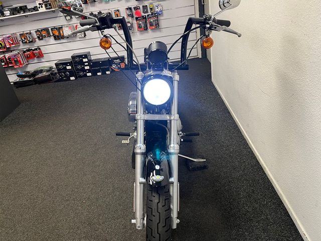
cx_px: 160
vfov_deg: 53.1
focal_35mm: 26
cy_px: 120
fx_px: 241
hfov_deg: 67.3
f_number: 1.6
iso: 100
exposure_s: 1/50
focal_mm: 5.1
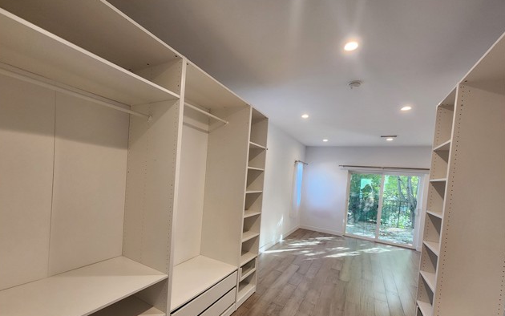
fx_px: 193
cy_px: 187
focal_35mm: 14
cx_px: 249
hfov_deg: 105.3
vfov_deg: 77.9
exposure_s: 1/60
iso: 250
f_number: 2.2
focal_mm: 2.2
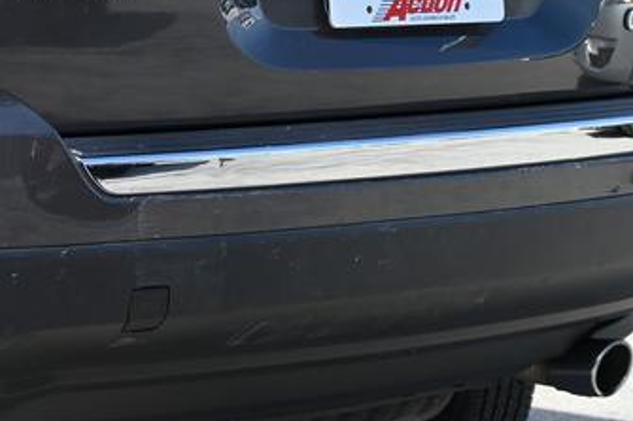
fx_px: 3093
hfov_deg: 11.1
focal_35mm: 176
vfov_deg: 7.7
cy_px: -114
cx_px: -393
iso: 100
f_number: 5.6
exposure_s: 1/250
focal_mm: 46
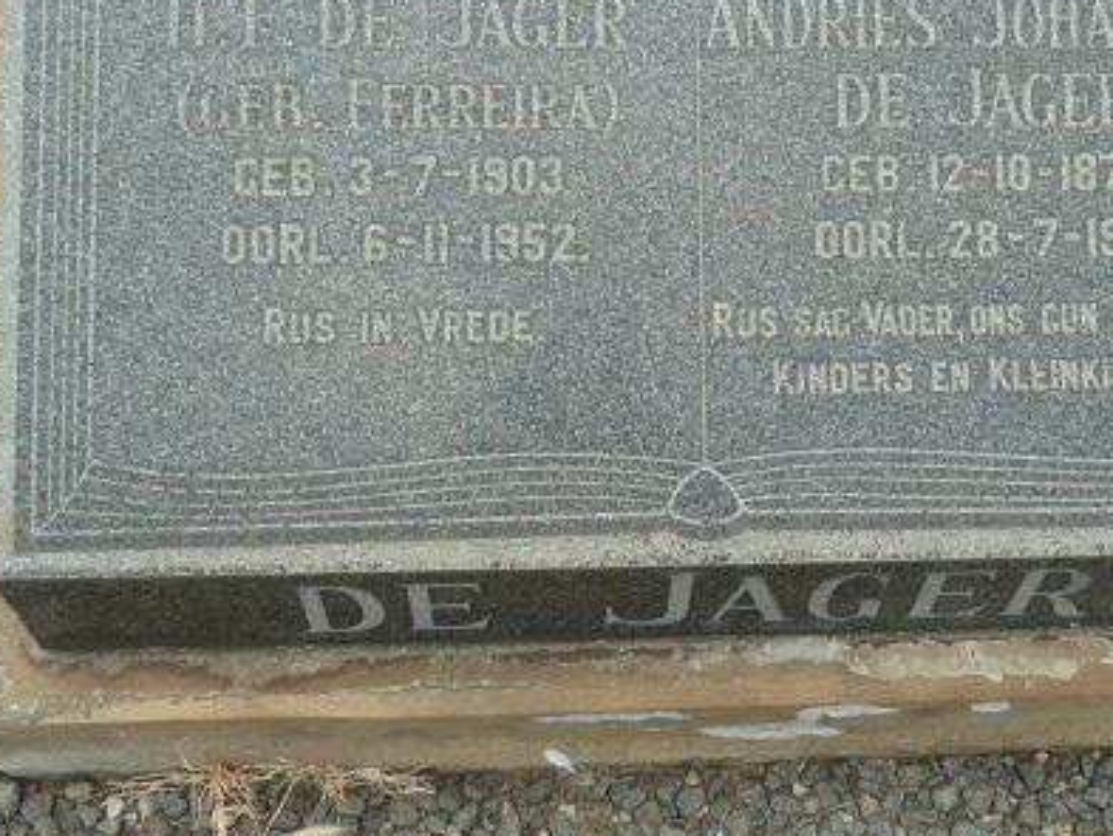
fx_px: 1415
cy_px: 283
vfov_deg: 32.6
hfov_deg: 42.8
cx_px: 637
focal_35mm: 44
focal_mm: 4.4
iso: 80
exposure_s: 1/125
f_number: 4
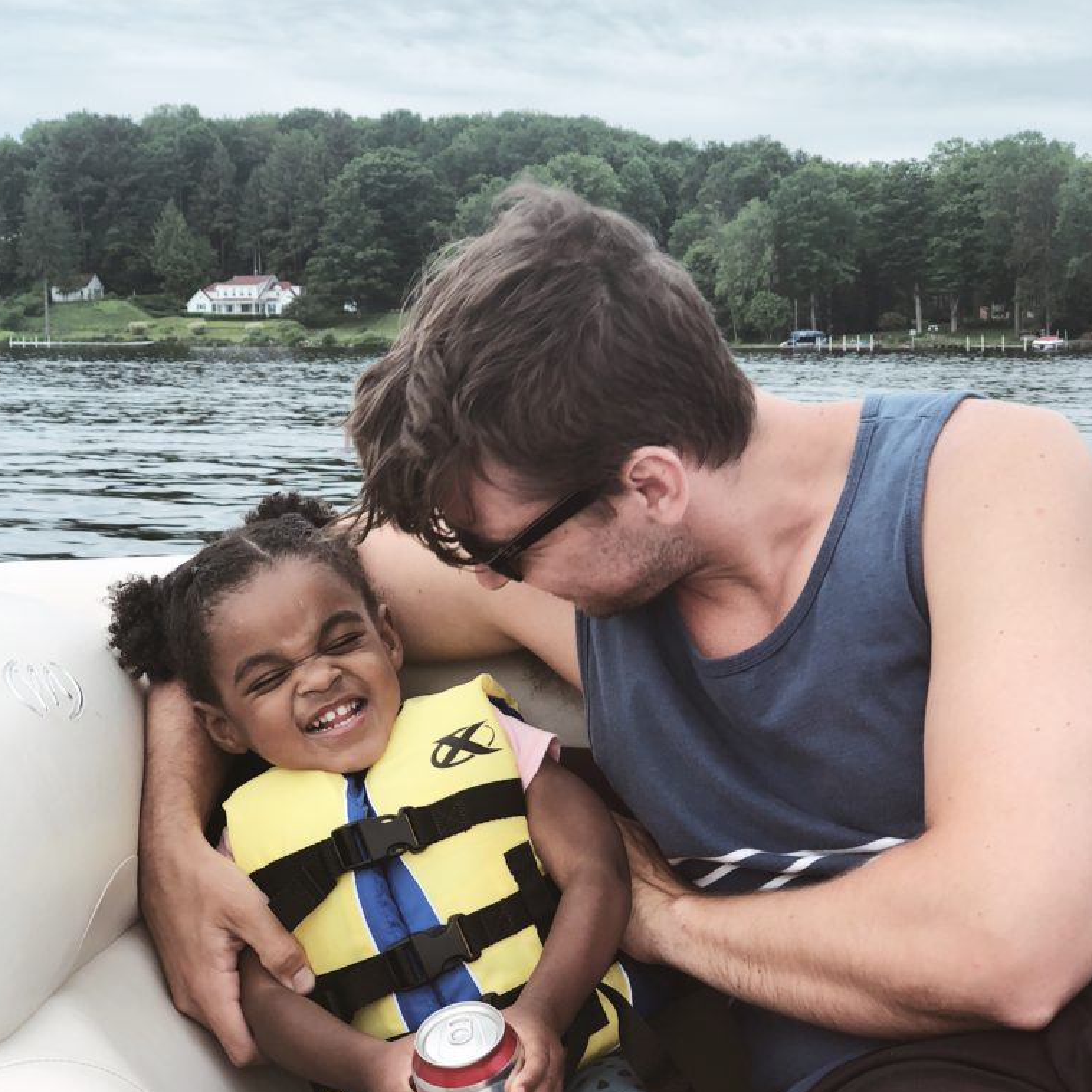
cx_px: 545
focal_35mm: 62
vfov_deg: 27.7
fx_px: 2213
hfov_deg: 27.7
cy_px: 525
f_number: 2.4
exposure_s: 1/221
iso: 16
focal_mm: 6
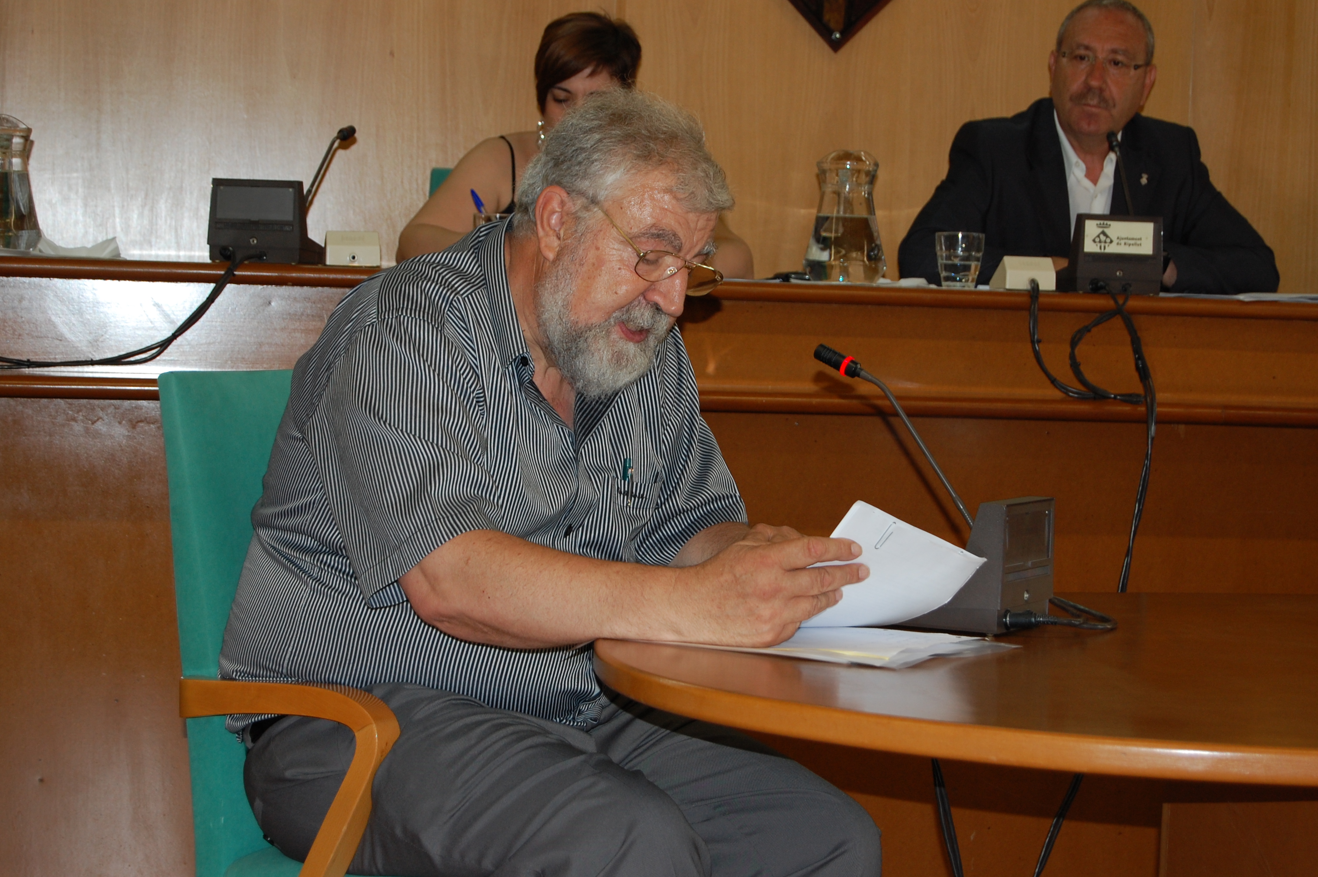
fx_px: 2853
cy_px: 438
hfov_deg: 26.0
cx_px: 659
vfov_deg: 17.5
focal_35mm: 78
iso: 400
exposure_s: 1/60
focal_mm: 52
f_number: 5.6
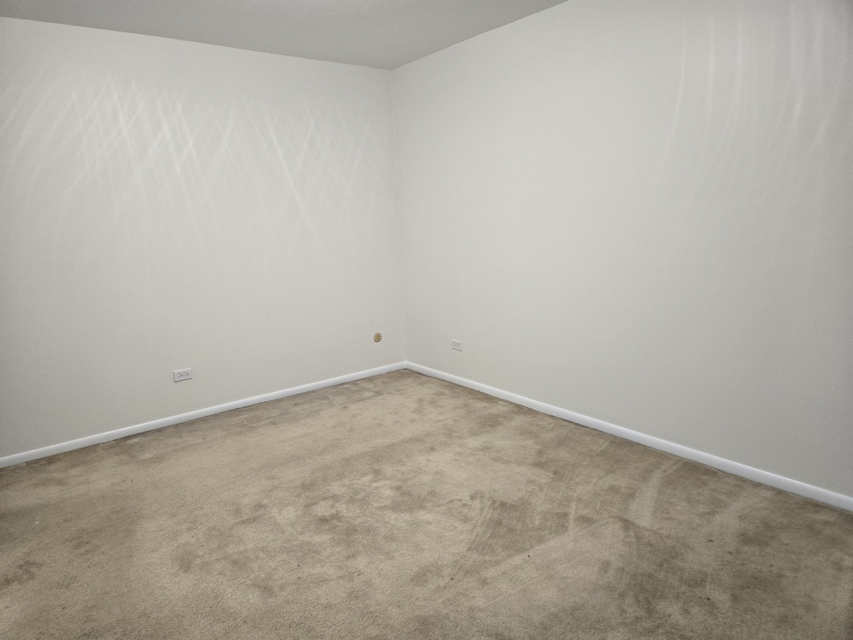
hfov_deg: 73.9
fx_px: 567
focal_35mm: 23
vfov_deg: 58.9
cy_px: 320
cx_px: 426
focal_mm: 5.4
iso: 320
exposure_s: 1/120
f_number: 1.8
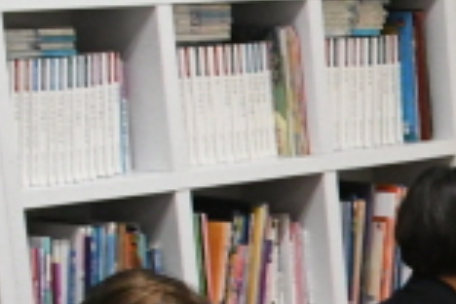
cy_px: 460
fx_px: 2242
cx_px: 1231
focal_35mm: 177
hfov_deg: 9.7
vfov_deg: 7.6
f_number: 6.3
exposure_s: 1/100
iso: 3200
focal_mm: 18
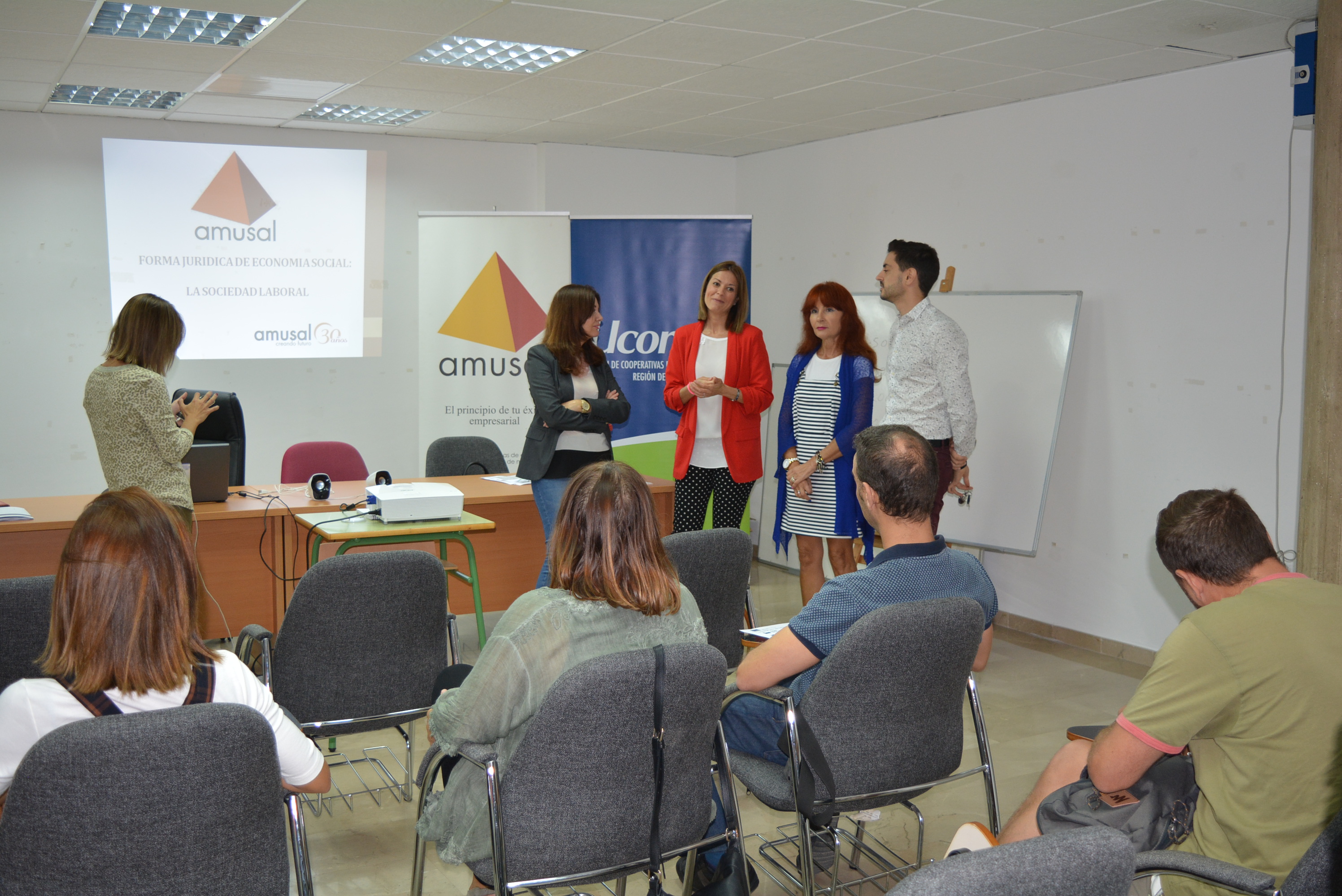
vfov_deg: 36.9
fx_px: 1343
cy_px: 448
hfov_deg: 53.1
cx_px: 671
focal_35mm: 36
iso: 400
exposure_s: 1/100
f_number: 4
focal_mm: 24
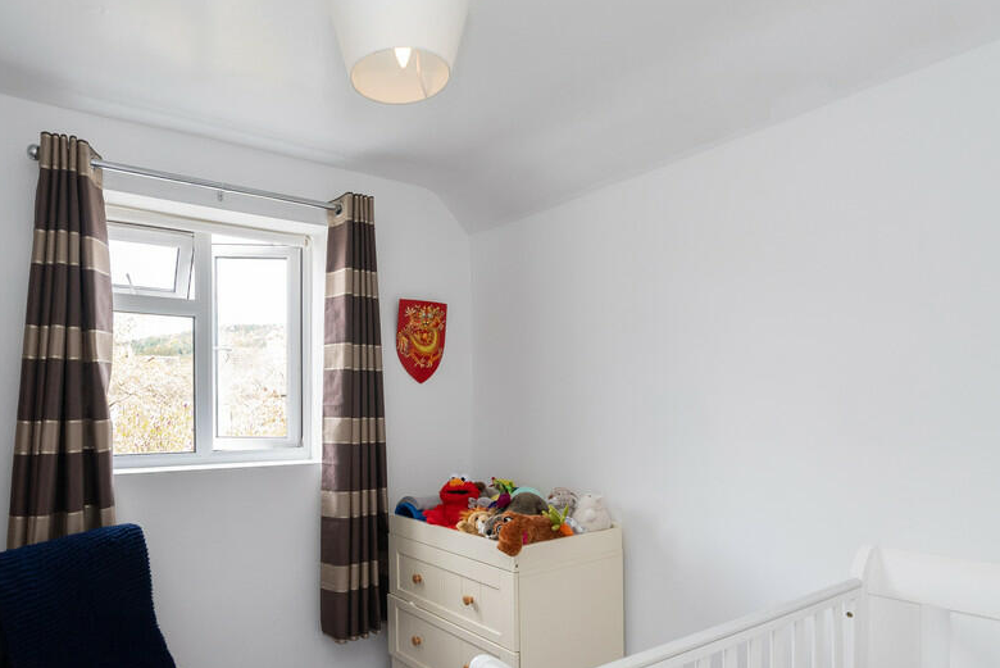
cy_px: 423
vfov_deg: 58.7
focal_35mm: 21
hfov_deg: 81.1
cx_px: 468
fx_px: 584
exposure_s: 1/125
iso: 1250
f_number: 7.1
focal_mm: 16
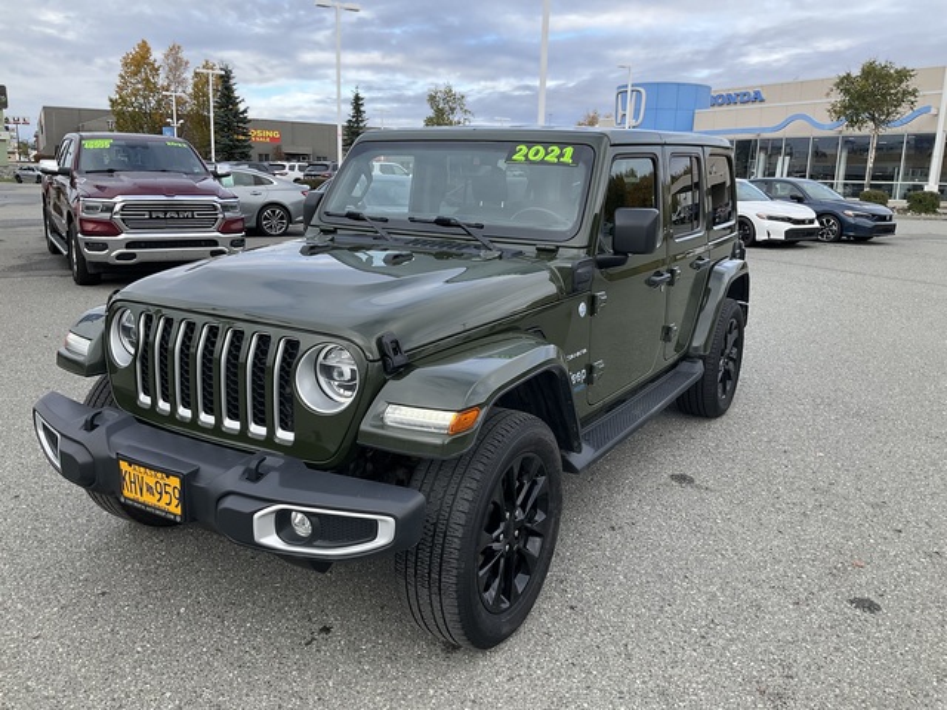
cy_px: 355
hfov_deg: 61.7
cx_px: 474
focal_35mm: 29
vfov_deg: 48.2
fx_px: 793
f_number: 1.8
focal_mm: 3
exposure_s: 1/509
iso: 25
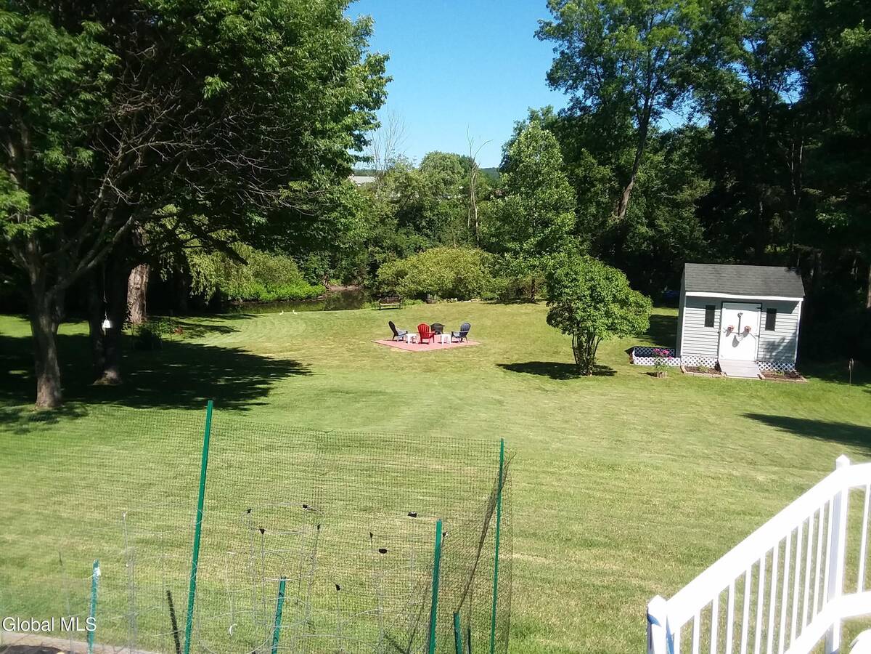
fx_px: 730
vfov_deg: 48.2
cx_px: 436
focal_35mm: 29
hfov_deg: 61.7
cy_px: 327
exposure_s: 1/970
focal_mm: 2.47
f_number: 1.9
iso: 40
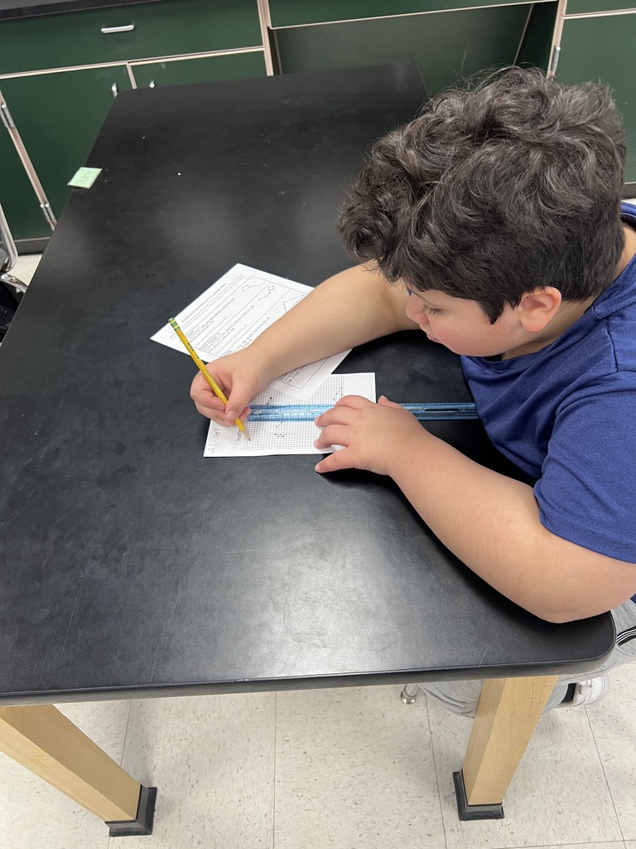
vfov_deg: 67.3
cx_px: 318
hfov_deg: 53.1
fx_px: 637
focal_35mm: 26
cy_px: 424
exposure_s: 1/60
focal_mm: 5.7
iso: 100
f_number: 1.5
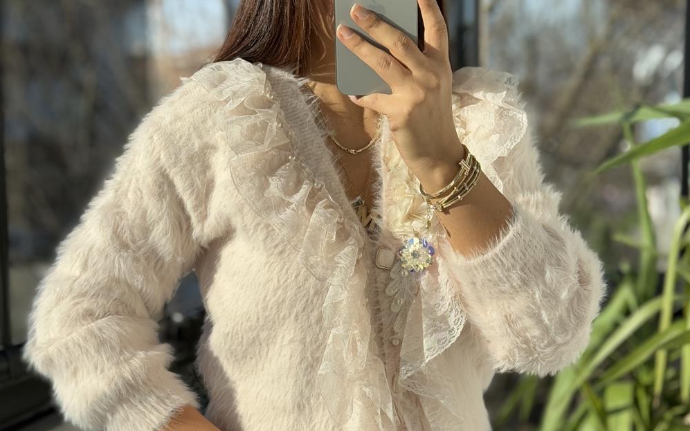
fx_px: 1279
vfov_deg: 19.1
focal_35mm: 68
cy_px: 241
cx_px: 345
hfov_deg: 30.2
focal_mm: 6.76
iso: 64
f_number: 1.78
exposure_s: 1/1263
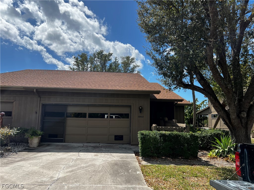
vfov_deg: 53.1
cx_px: 127
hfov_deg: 67.3
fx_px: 191
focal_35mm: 26
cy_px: 95
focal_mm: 5.7
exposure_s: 1/4831
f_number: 1.5
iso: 50
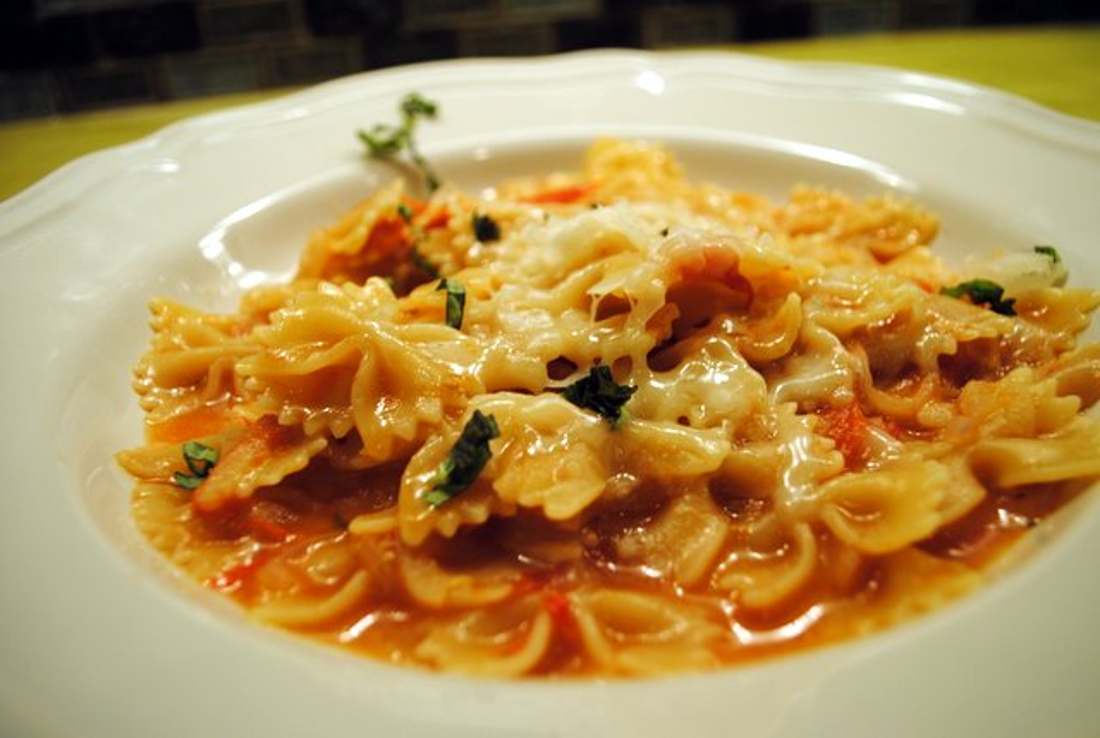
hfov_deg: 61.8
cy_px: 369
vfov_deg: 43.8
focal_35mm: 30
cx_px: 550
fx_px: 918
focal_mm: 20
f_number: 3.8
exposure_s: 1/30
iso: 220
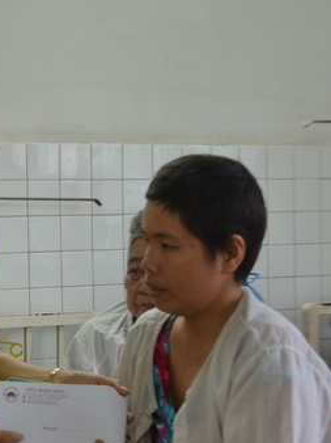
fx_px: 1237
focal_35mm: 97
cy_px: 269
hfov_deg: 15.1
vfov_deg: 20.2
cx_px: 60
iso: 1000
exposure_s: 1/40
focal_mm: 35
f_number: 4.5
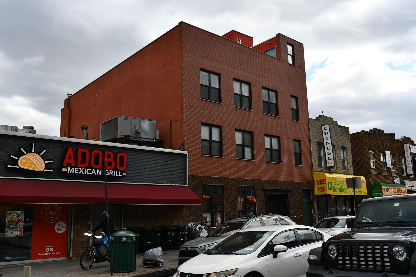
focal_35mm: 33
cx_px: 208
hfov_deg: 57.2
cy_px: 138
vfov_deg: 40.0
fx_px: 381
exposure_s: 1/250
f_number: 9
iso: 100
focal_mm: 22
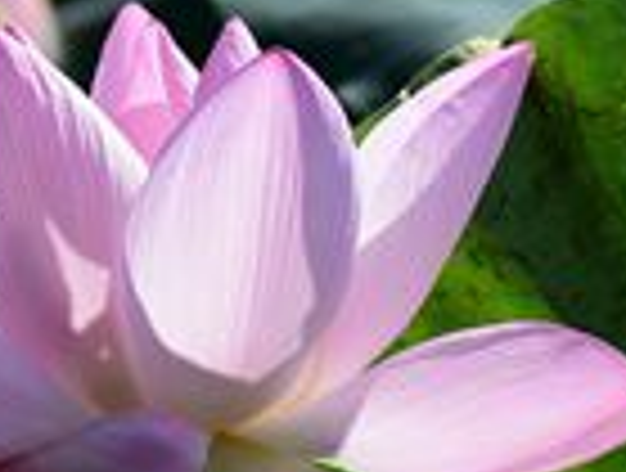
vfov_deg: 2.1
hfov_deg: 2.7
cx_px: 126
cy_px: 144
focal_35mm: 725
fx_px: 13145
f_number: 5.6
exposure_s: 1/640
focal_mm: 140
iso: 100
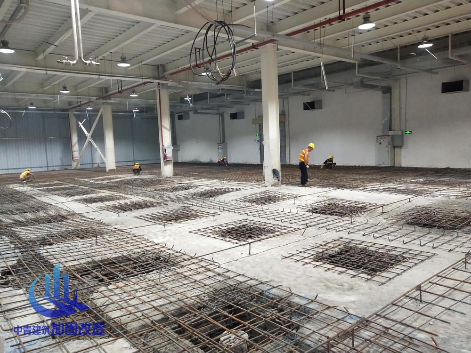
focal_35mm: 30
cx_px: 236
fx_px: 408
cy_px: 176
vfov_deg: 46.8
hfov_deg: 60.0
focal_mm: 3.95
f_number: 1.8
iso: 449
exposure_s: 1/50
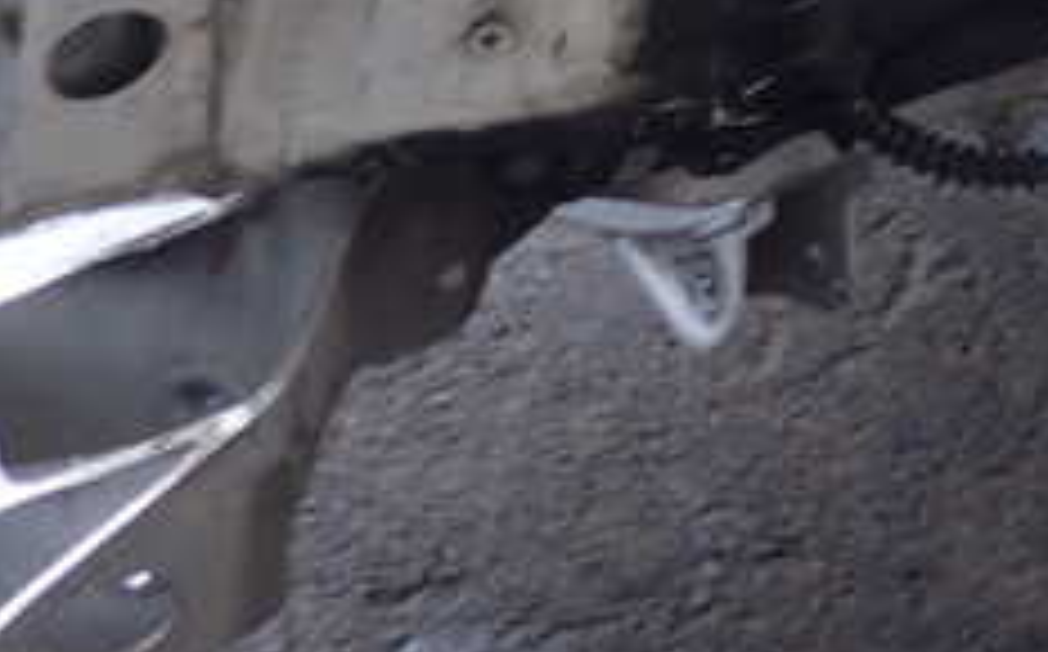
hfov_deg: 23.1
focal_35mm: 82
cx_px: 1268
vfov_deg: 14.9
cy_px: -297
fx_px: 2339
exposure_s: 1/40
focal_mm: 5.4
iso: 200
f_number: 2.3
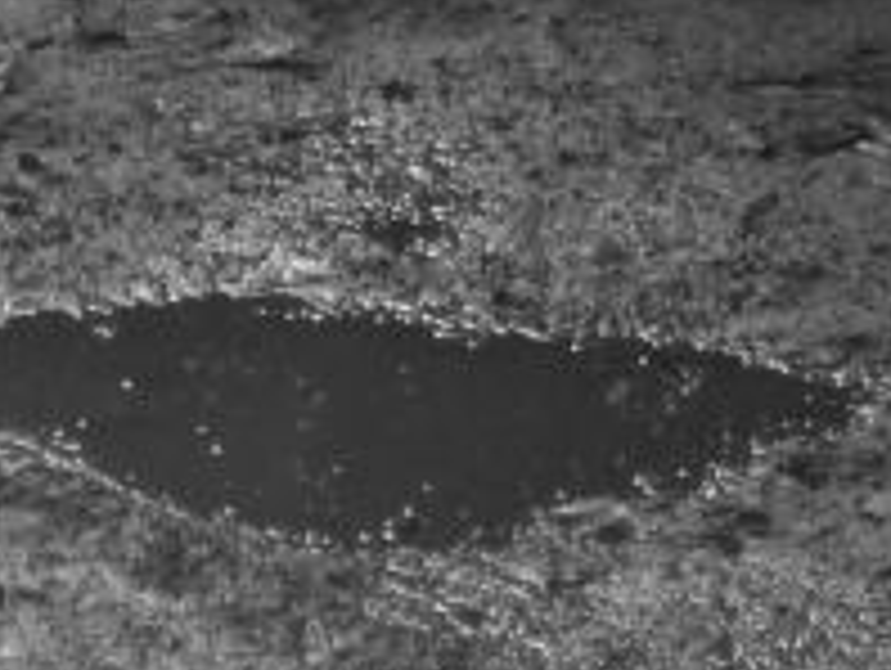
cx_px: 630
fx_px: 8298
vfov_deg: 4.6
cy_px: 1351
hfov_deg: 6.1
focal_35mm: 322
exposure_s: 1/400
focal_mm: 12.8
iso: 100
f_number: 5.5
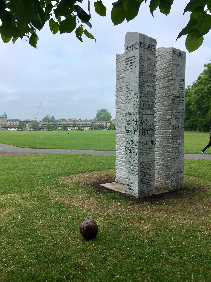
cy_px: 141
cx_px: 106
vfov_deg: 61.7
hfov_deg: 48.2
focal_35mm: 29
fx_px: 236
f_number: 2.2
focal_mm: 4.15
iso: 25
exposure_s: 1/1637
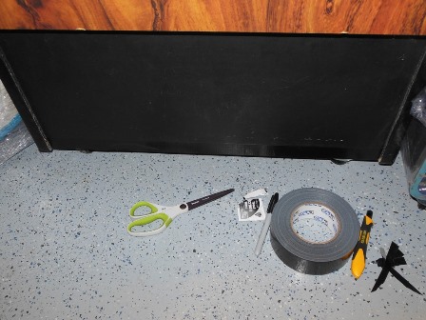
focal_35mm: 33
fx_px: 406
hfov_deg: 55.4
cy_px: 160
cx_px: 213
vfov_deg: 42.9
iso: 200
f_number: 3.5
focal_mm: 6
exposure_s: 1/30
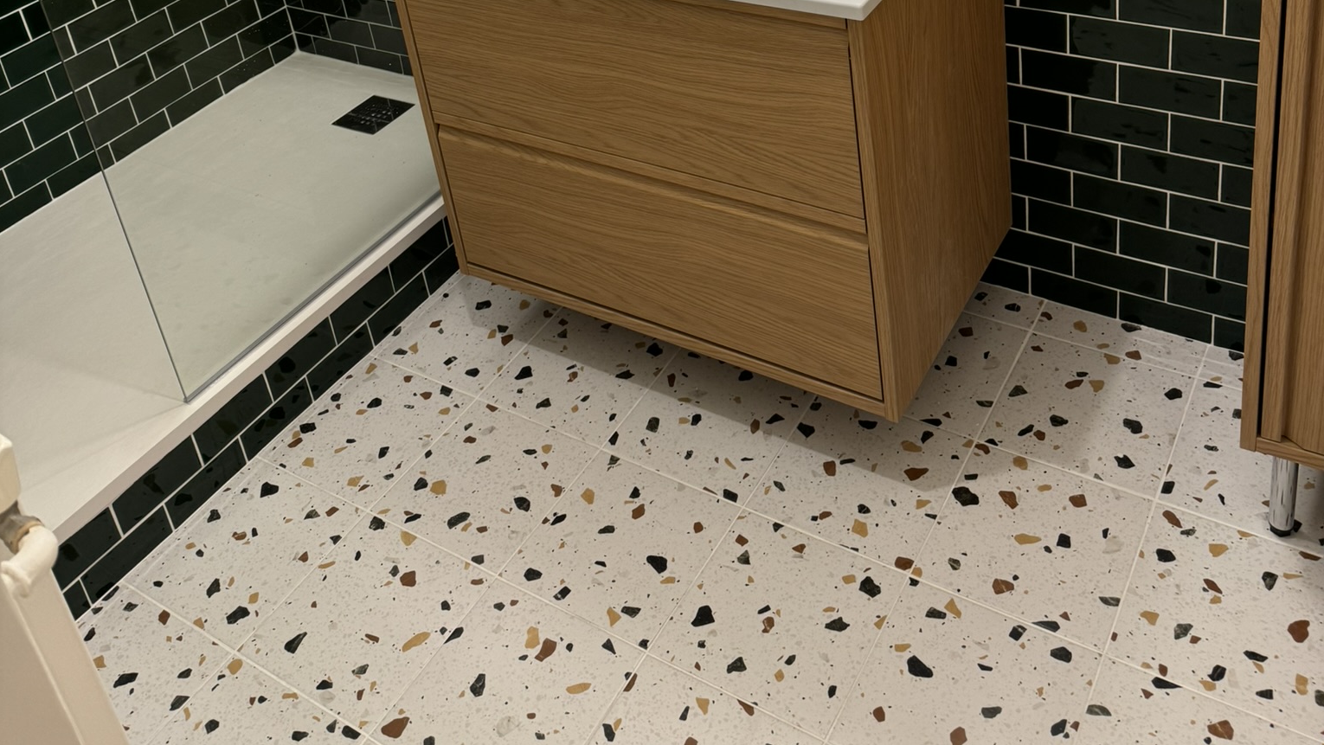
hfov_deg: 56.6
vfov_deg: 30.5
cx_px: 660
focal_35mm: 35
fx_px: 1229
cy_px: -56
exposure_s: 1/50
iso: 125
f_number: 1.78
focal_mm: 6.76
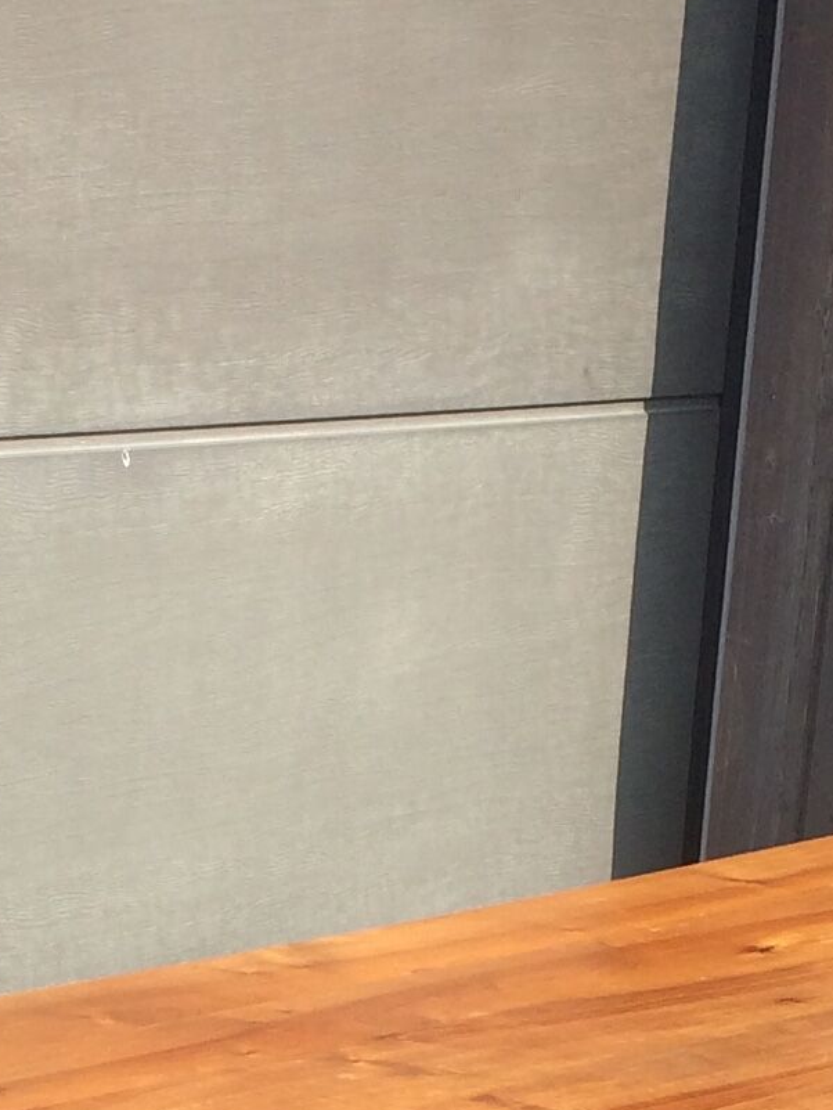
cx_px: 145
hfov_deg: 12.5
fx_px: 3784
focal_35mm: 118
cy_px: 1639
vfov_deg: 15.5
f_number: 2.2
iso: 32
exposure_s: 1/1325
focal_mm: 4.15
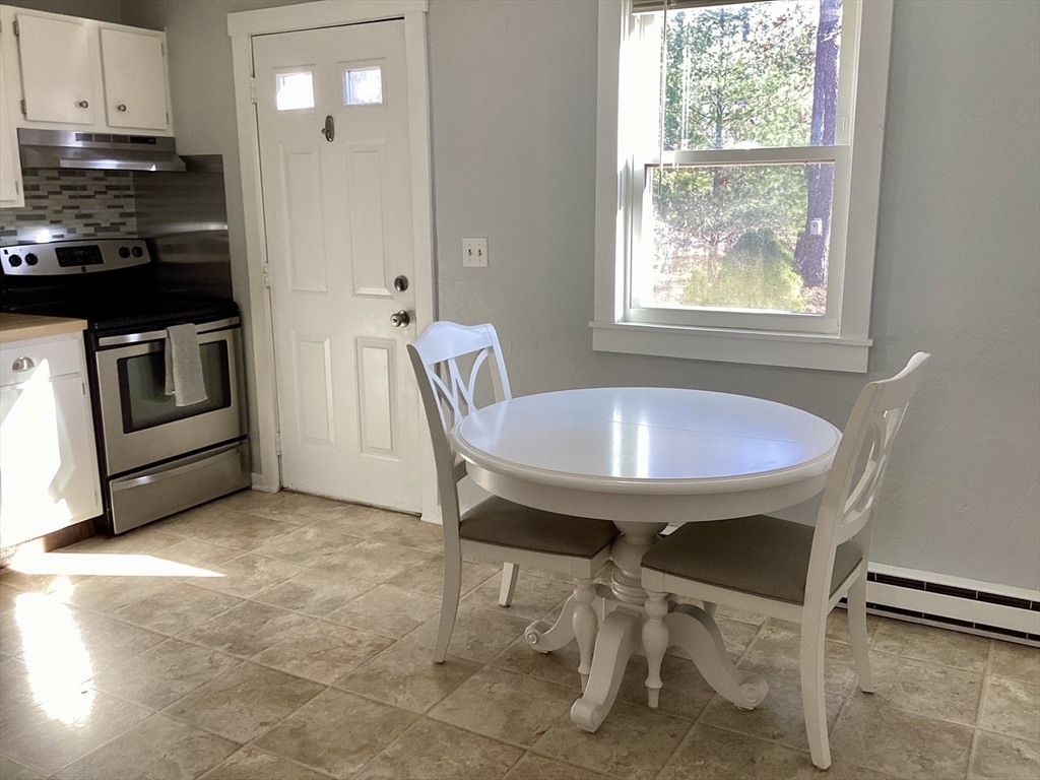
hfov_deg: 58.4
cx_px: 520
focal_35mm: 31
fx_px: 931
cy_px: 390
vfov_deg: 45.4
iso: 64
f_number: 2.4
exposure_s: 1/60
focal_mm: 3.3
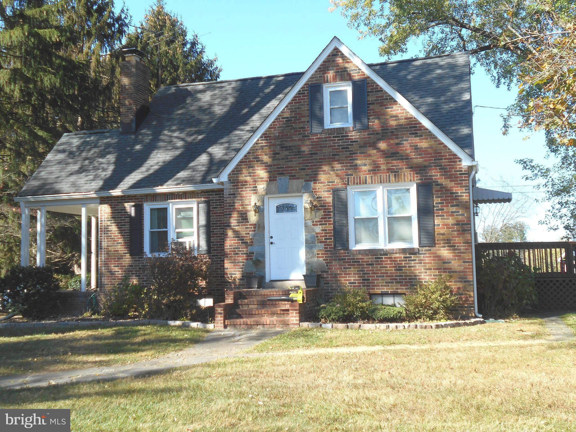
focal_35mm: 37
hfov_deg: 50.1
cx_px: 288
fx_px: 616
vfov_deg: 38.7
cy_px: 216
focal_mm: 6.7
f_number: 3.9
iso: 80
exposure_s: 1/320
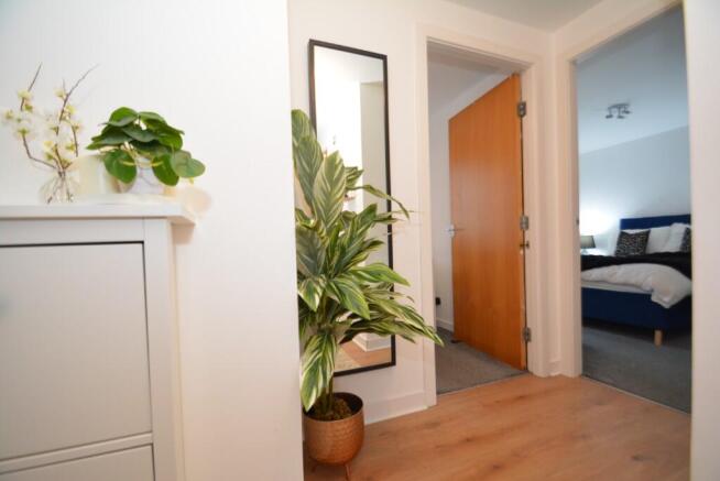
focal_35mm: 15
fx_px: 300
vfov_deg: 77.4
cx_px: 360
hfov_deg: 100.4
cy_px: 240
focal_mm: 10
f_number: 4
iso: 640
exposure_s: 1/60
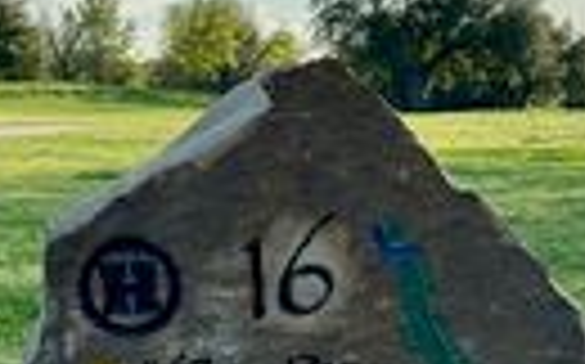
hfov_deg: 21.1
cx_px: 428
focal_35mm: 98
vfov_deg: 13.3
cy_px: 294
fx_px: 1561
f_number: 1.78
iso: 80
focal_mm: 6.86
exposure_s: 1/3472
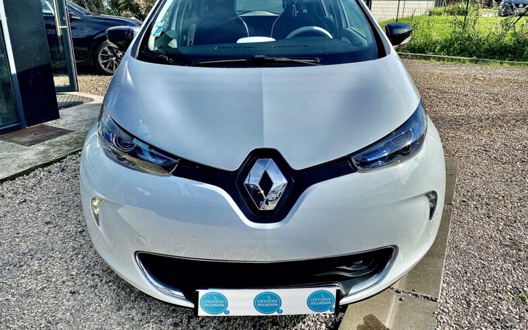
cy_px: 152
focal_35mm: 28
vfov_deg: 44.5
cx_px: 264
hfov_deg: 66.5
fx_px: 403
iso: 32
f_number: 1.8
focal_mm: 4.25
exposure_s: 1/3125
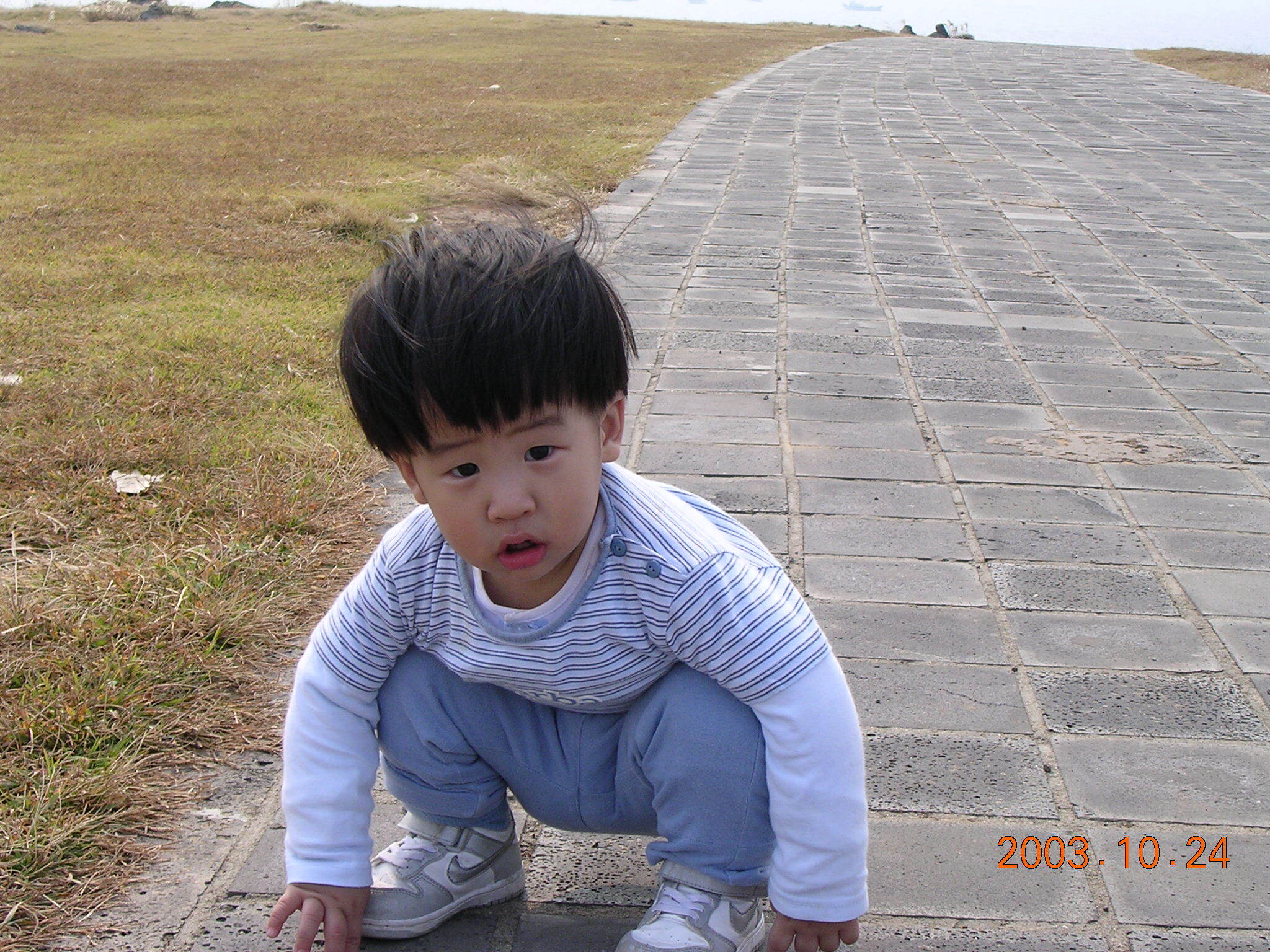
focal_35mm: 63
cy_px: 476
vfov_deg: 23.3
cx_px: 635
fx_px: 2311
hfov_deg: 30.7
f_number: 3.5
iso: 100
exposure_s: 1/519
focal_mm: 9.6
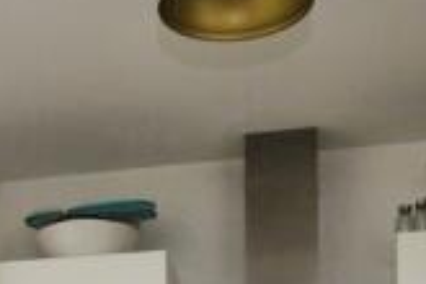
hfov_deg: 19.8
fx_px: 1171
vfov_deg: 11.9
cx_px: -26
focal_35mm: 99
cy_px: 616
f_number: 11
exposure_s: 1/60
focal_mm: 16
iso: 800
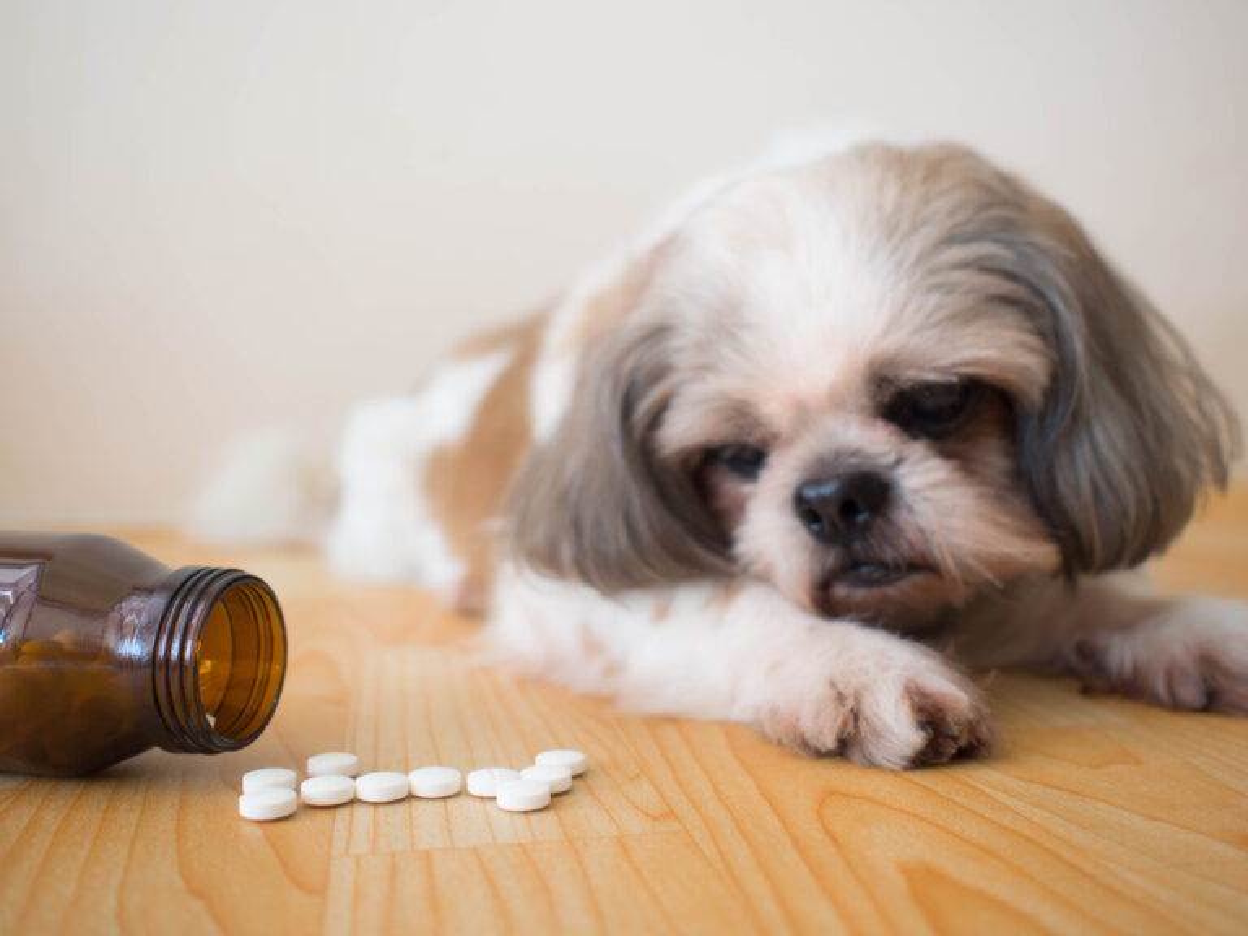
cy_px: 468
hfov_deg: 54.0
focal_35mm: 34
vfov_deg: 41.8
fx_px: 1226
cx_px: 624
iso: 200
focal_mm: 17
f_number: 2
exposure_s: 1/20
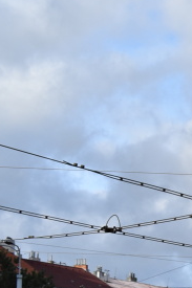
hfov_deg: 8.8
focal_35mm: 134
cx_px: 526
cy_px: 334
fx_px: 1073
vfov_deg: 14.9
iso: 200
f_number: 9
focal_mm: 24
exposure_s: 1/320
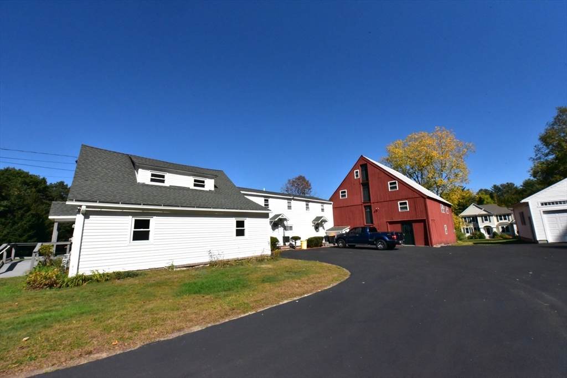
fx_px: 221
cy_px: 189
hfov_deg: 104.2
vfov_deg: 81.2
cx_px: 284
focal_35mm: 14
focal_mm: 14
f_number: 22
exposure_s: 1/4000
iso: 12800
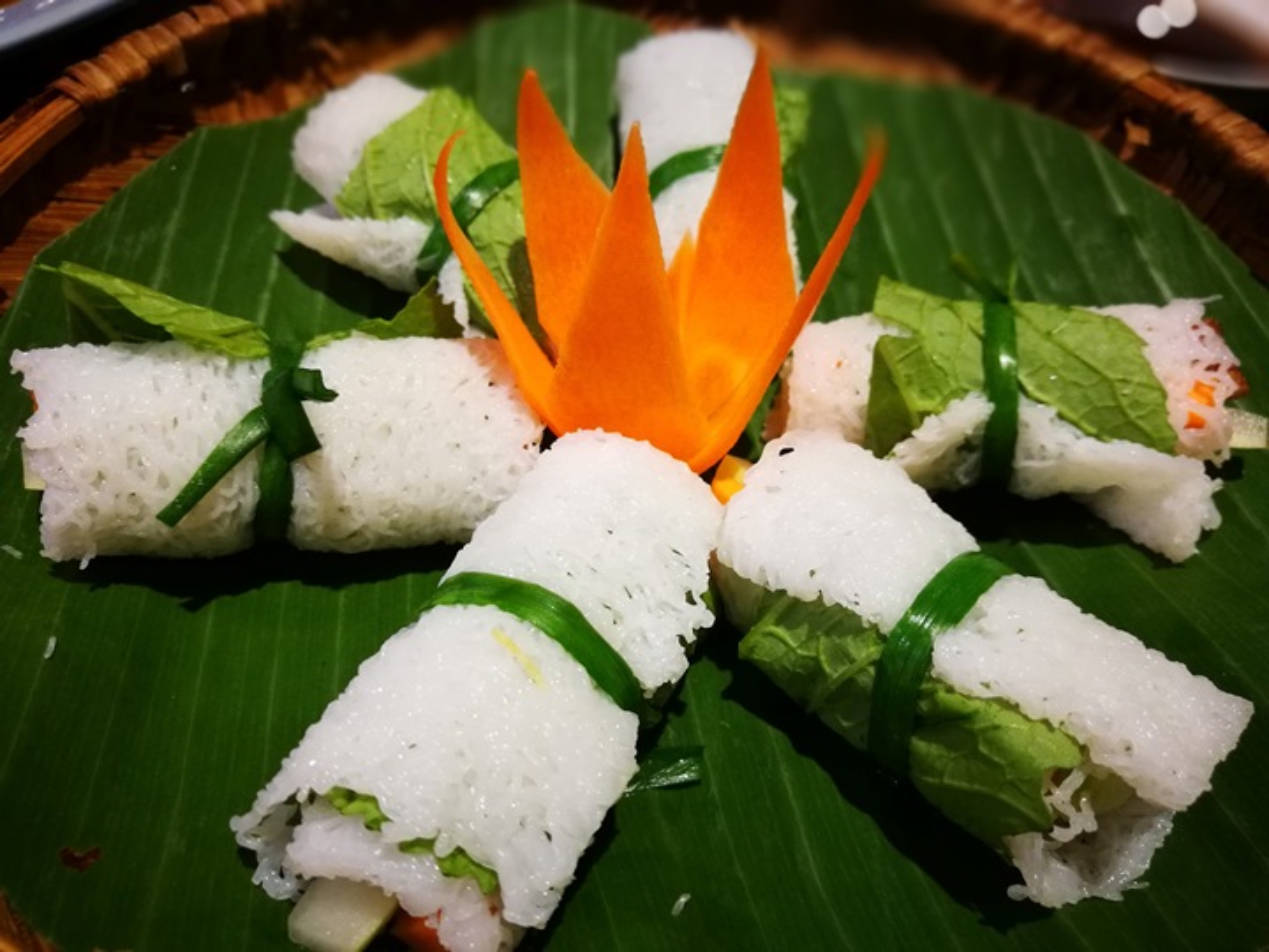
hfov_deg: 65.3
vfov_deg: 51.4
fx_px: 990
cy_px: 476
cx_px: 634
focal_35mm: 27
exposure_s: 1/20
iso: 500
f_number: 4
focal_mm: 4.5
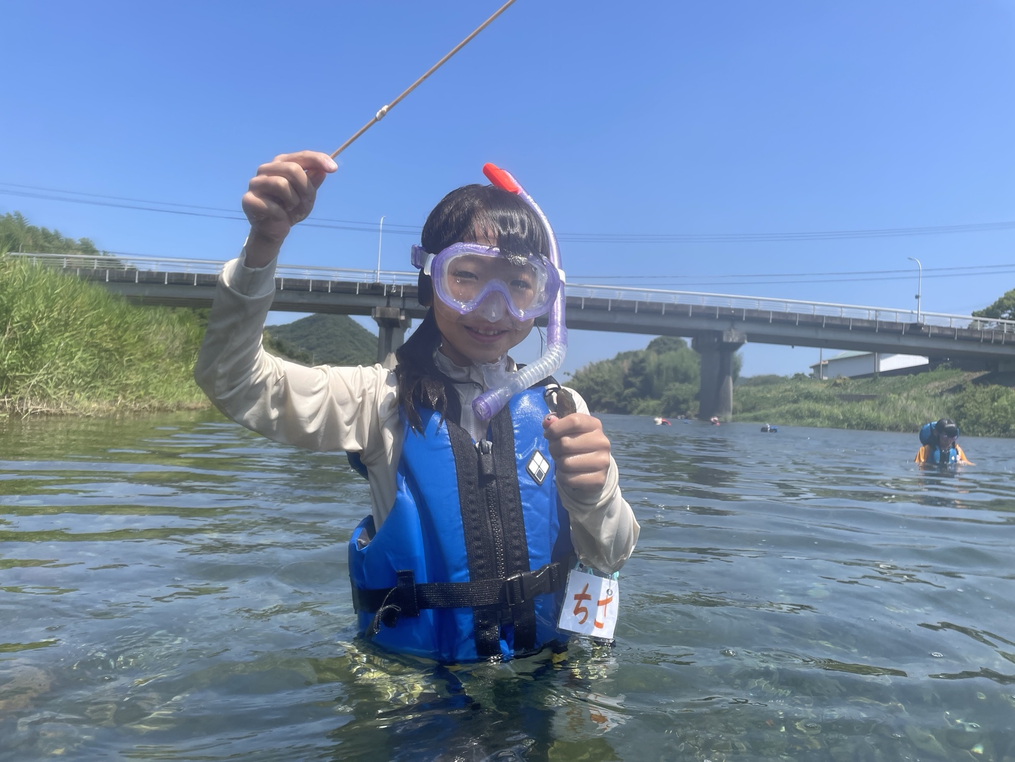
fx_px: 762
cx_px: 508
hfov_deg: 67.3
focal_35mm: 26
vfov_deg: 53.1
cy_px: 381
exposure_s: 1/2257
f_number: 1.6
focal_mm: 4.2
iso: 32
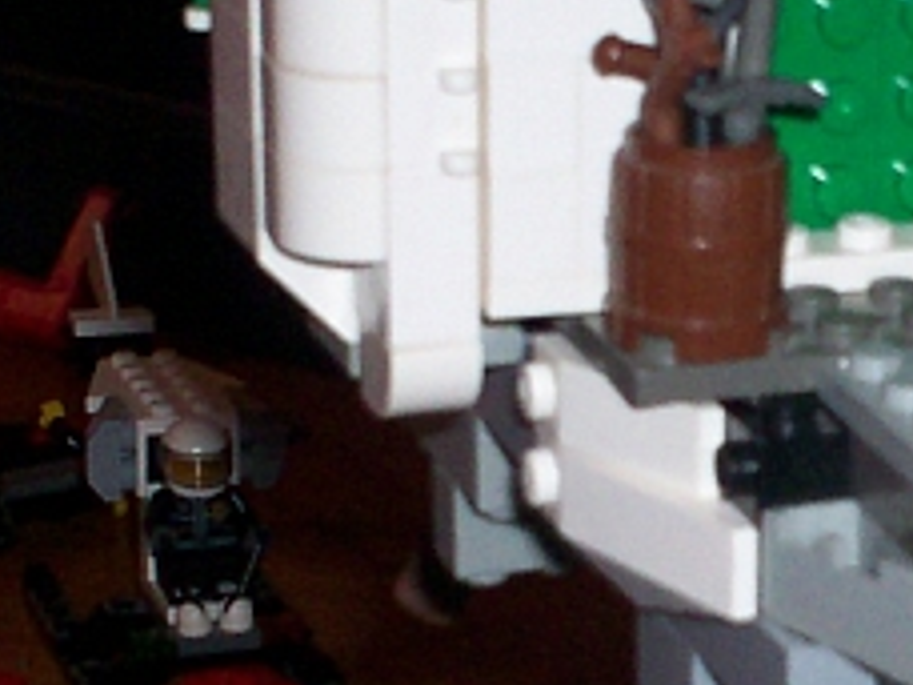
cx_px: 913
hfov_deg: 12.1
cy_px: 525
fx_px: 4273
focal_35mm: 162
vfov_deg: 9.1
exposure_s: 1/60
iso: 140
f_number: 4.5
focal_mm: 6
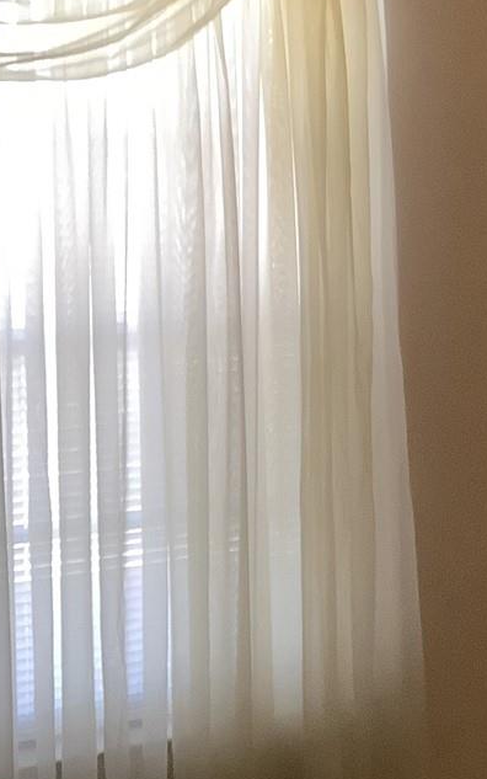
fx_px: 1761
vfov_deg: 24.8
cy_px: 266
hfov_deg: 15.0
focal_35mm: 83
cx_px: 638
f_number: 2.4
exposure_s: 1/40
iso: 250
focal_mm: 3.3
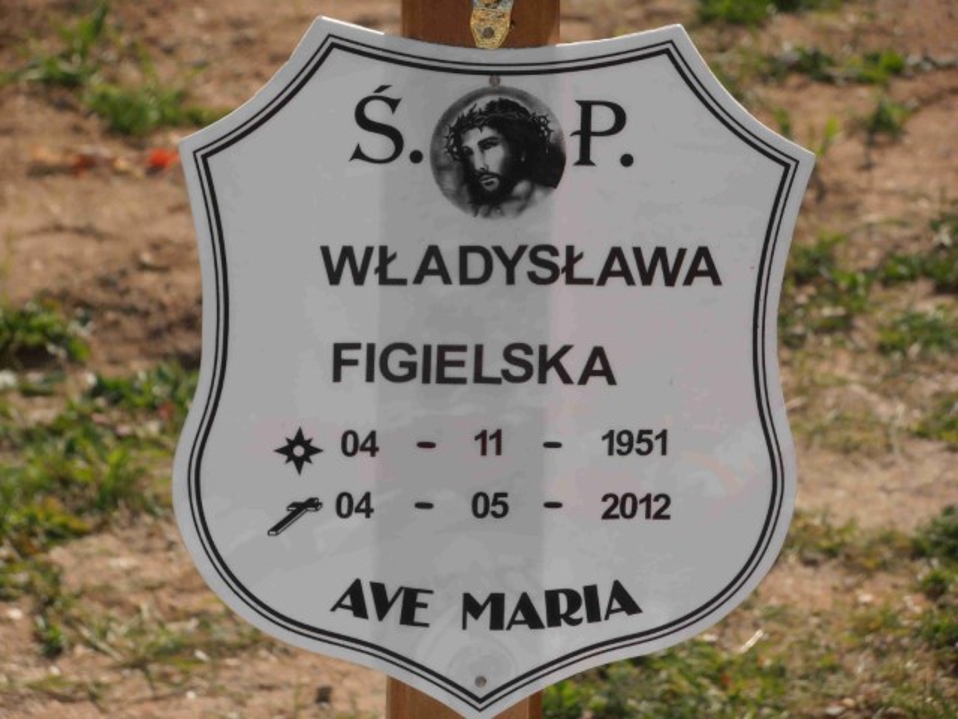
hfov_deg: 10.0
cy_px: 360
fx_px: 5480
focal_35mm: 198
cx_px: 479
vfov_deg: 7.5
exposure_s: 1/640
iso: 80
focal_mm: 35.05
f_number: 5.8
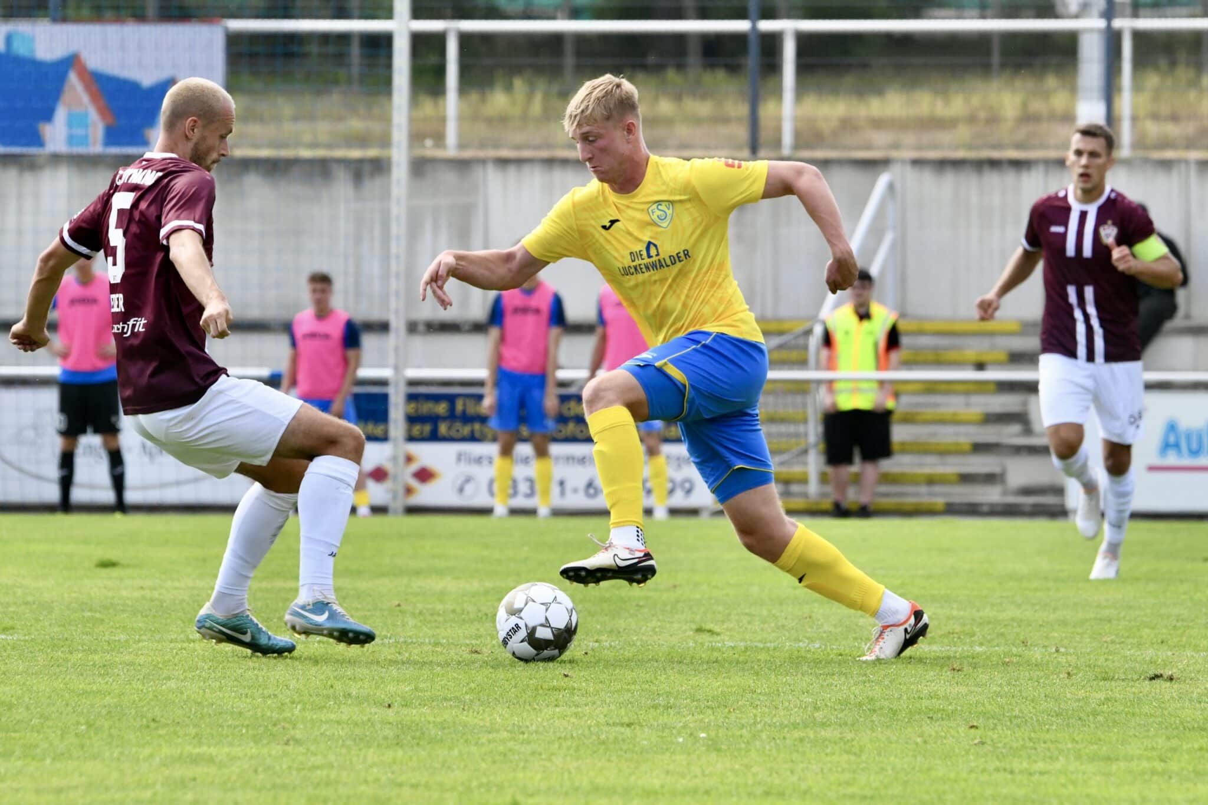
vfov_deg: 4.4
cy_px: 402
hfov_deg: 6.6
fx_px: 10401
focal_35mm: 310
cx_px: 604
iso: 2000
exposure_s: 1/1600
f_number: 9
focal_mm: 310
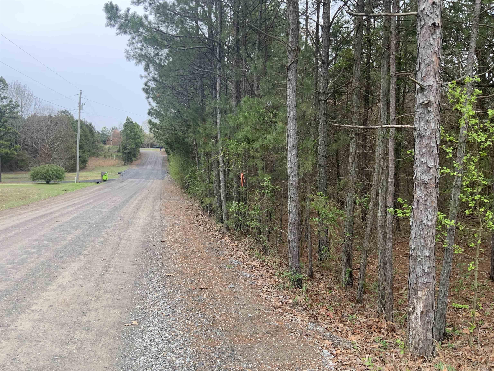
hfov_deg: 61.7
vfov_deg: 48.2
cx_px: 247
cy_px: 186
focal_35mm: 29
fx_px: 414
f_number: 1.8
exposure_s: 1/122
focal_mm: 3
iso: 25
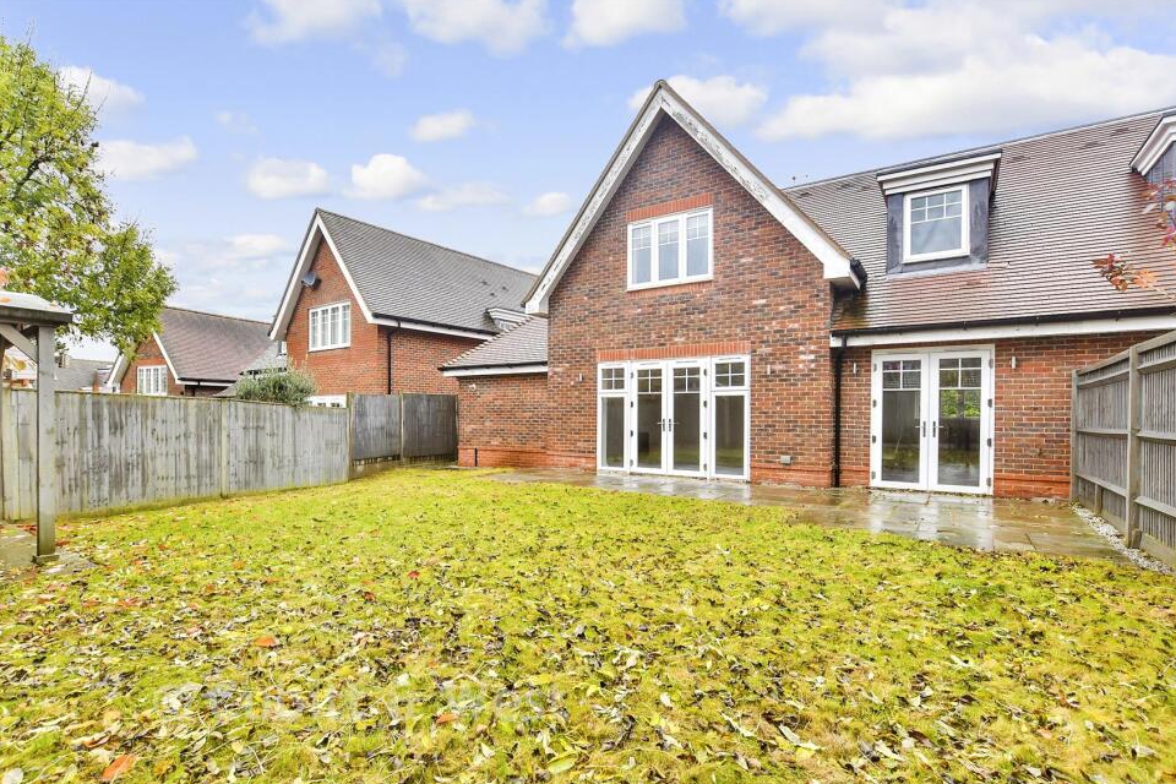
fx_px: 523
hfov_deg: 96.7
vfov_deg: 73.7
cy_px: 415
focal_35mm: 16
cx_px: 560
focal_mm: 10
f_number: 8
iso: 160
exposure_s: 1/15
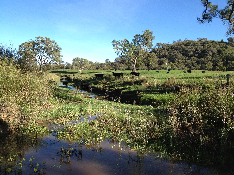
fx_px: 237
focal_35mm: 35
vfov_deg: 40.7
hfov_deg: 52.6
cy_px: 88
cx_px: 117
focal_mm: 4.28
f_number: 2.4
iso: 80
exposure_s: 1/968
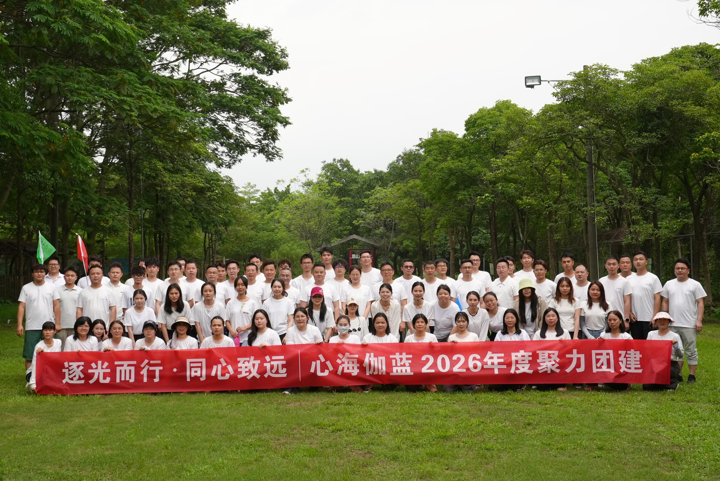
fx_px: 760
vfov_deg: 35.1
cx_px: 360
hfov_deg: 50.7
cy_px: 240
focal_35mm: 38
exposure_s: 1/500
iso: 400
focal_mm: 38
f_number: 7.1
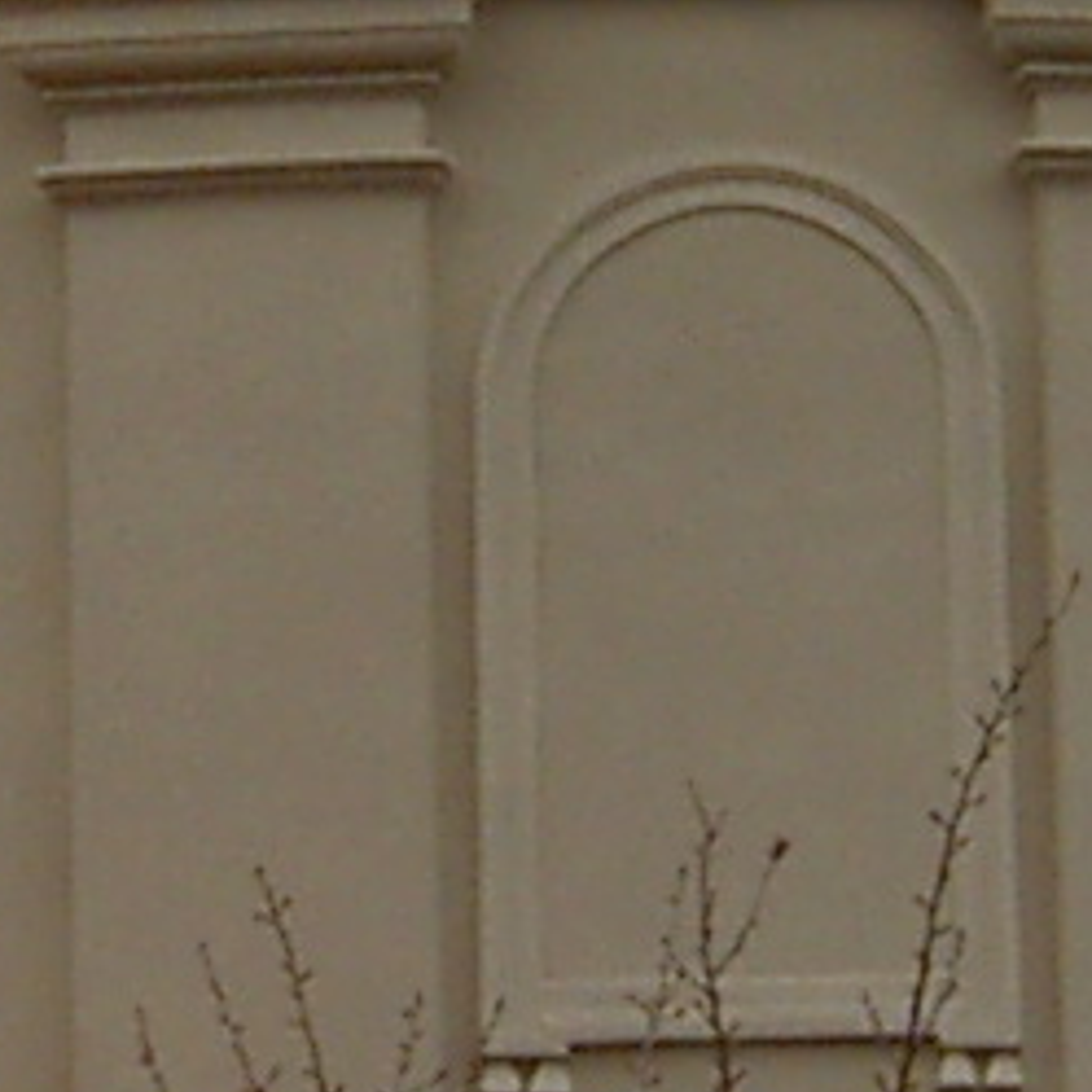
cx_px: 496
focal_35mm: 274
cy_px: 189
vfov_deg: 6.4
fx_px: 9779
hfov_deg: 6.4
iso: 100
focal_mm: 5.6
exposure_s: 1/320
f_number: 4.7
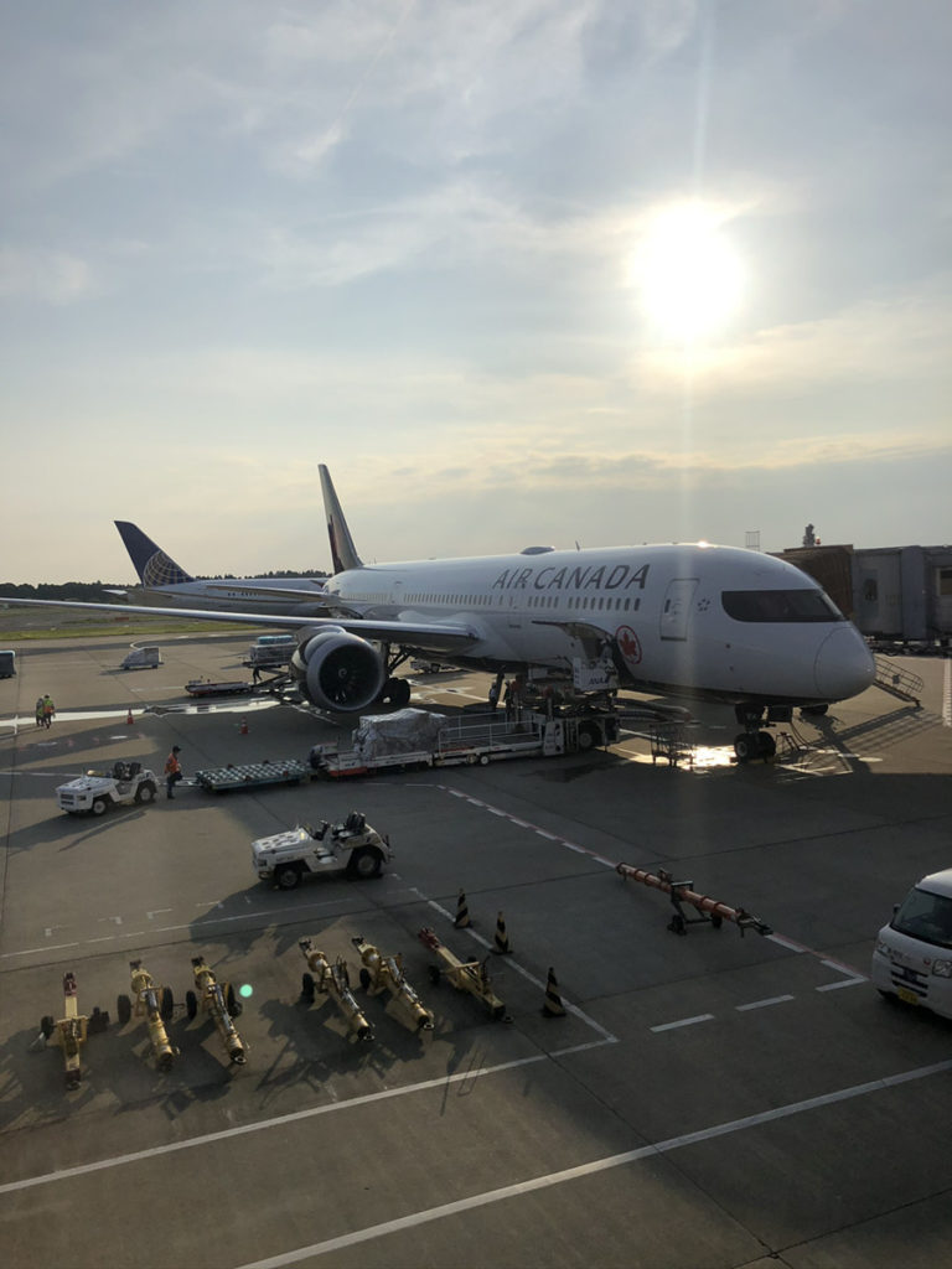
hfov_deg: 49.7
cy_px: 634
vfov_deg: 63.4
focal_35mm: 28
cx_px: 476
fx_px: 1027
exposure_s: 1/3003
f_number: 1.8
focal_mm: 4
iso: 20
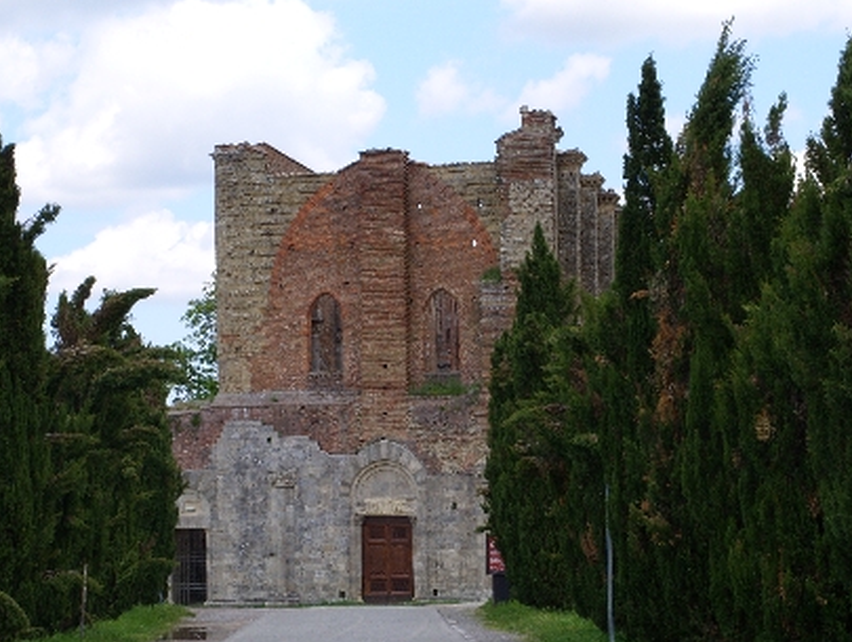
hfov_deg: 19.4
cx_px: 431
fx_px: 2490
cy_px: 320
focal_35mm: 101
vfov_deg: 14.7
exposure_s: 1/168
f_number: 6.8
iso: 50
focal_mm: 18.86
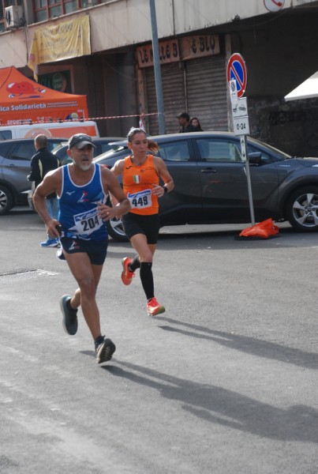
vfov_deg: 19.4
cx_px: 159
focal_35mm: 105
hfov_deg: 13.1
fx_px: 1384
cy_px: 237
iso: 1000
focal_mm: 70
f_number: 5.6
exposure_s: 1/1000
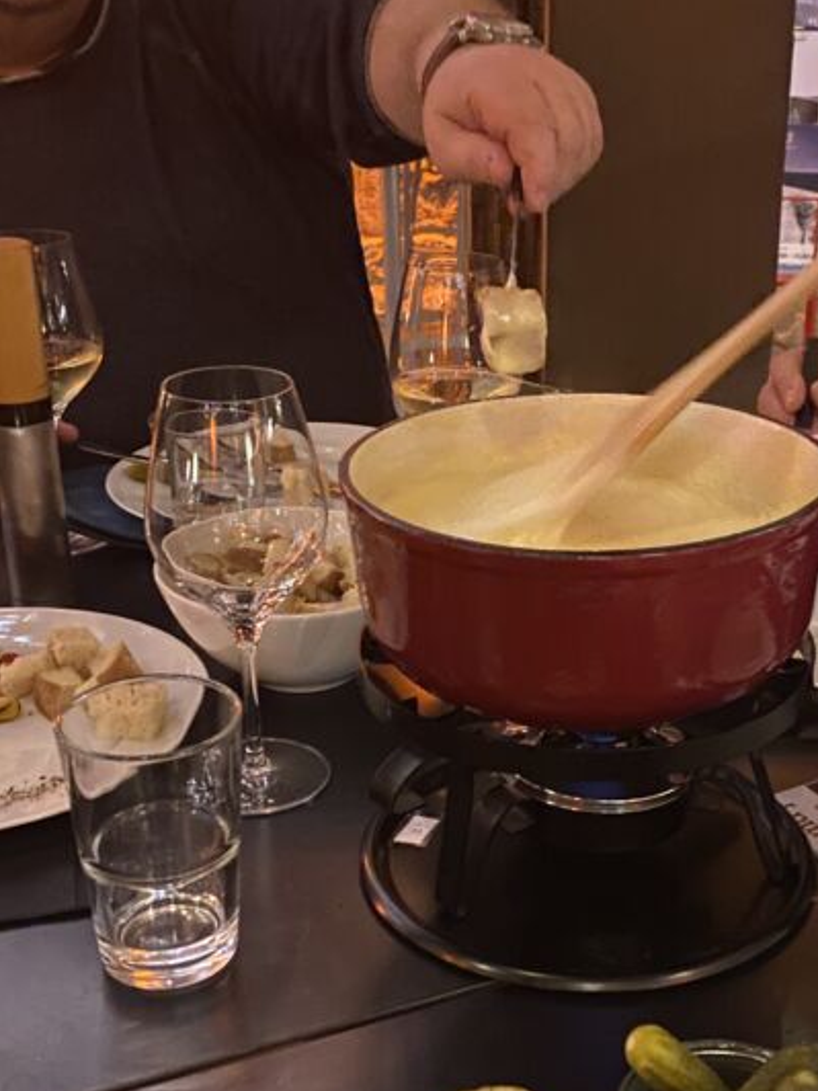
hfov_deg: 29.0
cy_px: 617
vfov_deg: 38.1
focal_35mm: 50
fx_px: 1575
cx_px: 523
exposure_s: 1/20
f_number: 1.8
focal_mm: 4.25
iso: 800
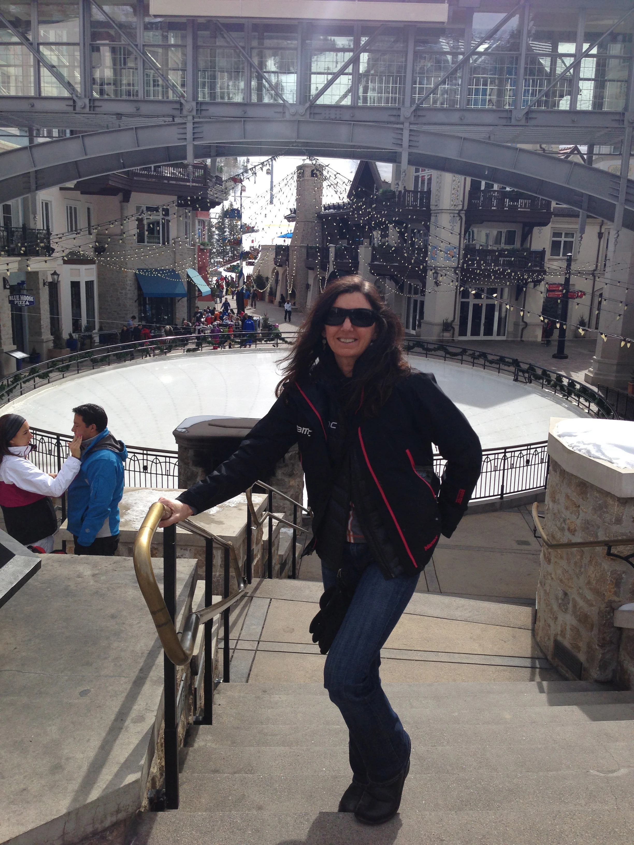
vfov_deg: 55.4
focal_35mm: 33
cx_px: 317
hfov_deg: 42.9
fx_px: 806
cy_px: 422
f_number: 2.4
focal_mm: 4.13
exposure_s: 1/1506
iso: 50
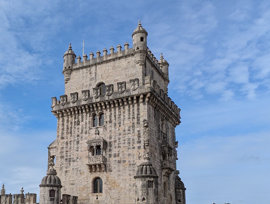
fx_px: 352
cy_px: 156
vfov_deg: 31.6
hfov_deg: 40.1
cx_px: 48
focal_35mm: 45
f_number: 1.85
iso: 48
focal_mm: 6.81
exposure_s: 1/3145
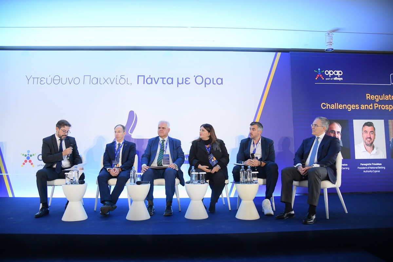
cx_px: 196
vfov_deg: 53.1
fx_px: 262
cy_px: 131
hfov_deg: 73.7
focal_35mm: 24
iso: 2500
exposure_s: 1/320
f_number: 4
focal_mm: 24
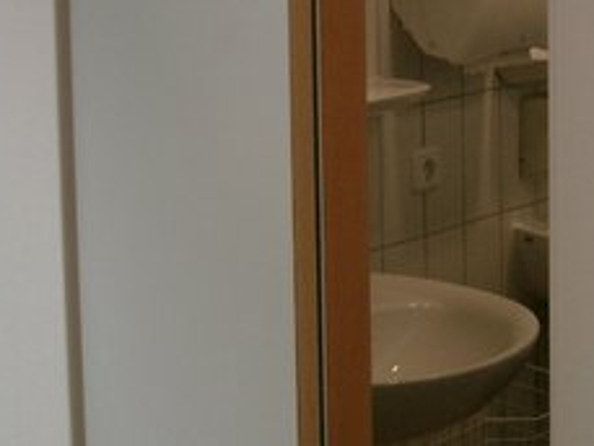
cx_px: 374
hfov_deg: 20.2
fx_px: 1665
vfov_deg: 15.0
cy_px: 16
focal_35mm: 97
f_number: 2.6
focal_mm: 7.6
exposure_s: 1/125
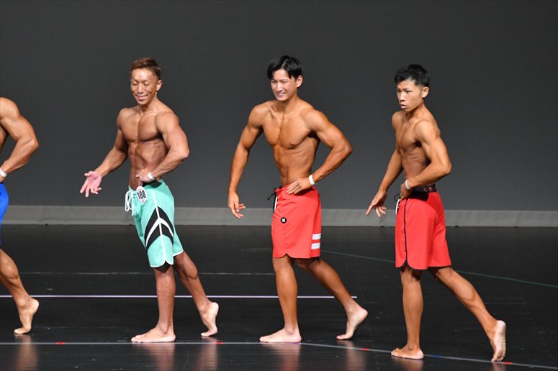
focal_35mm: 315
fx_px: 4880
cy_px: 186
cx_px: 279
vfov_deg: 4.4
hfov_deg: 6.5
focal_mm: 210
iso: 4000
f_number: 5.6
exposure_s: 1/400
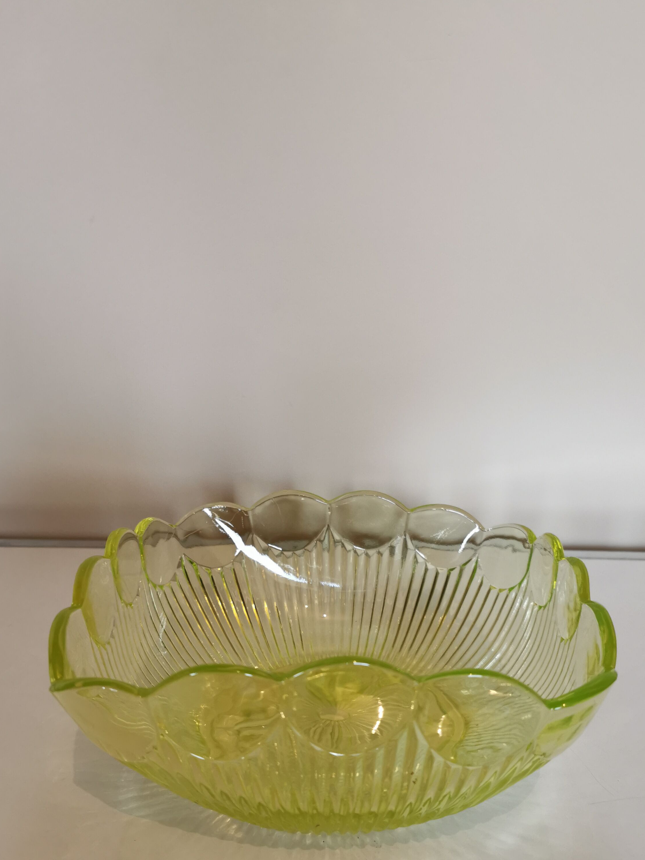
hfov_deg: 42.9
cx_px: 350
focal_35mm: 33
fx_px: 820
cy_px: 496
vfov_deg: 55.1
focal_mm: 5.56
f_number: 1.6
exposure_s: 1/50
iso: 125
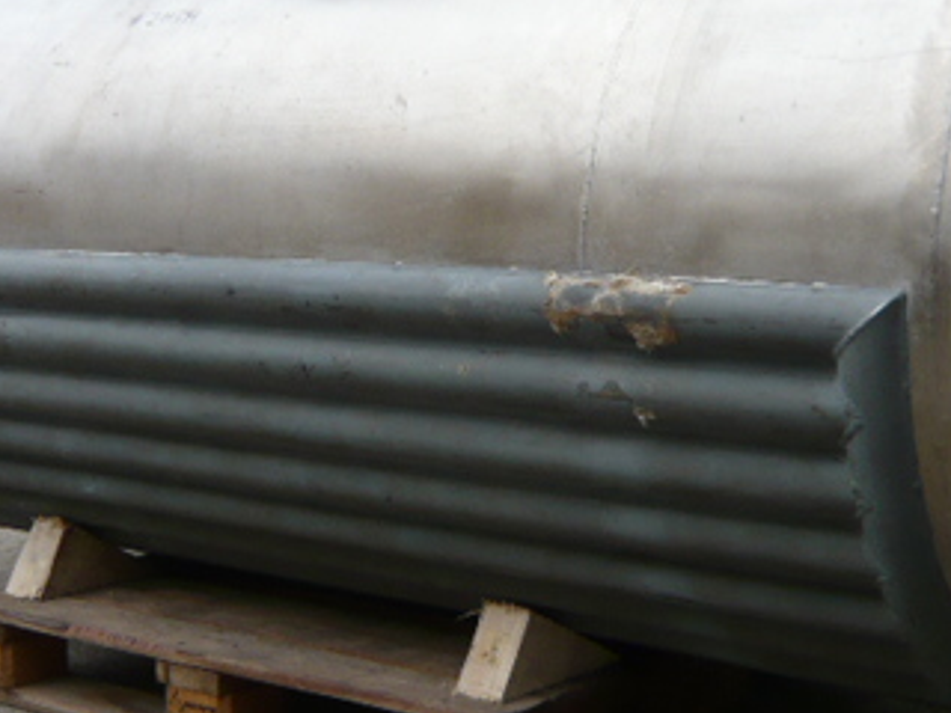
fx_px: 1758
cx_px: 597
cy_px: 273
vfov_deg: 22.9
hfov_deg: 30.1
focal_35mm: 64
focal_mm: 4.6
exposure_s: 1/200
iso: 100
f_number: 2.8
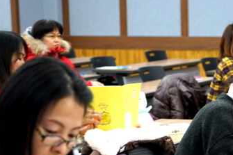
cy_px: 183
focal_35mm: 129
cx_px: 205
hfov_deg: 15.7
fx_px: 834
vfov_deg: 10.5
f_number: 4
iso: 250
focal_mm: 54
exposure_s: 1/13
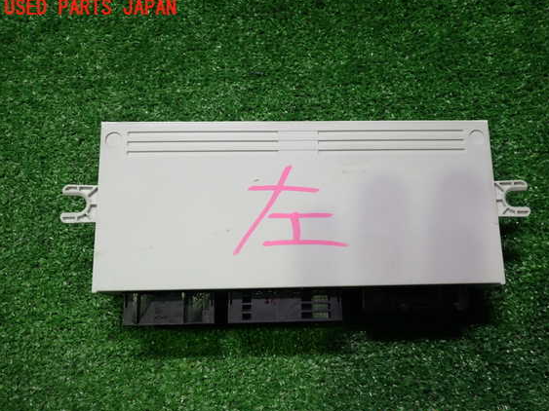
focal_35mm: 32
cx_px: 292
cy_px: 215
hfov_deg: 56.8
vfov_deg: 44.1
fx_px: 507
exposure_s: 1/30
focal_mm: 5.4
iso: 200
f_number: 2.3
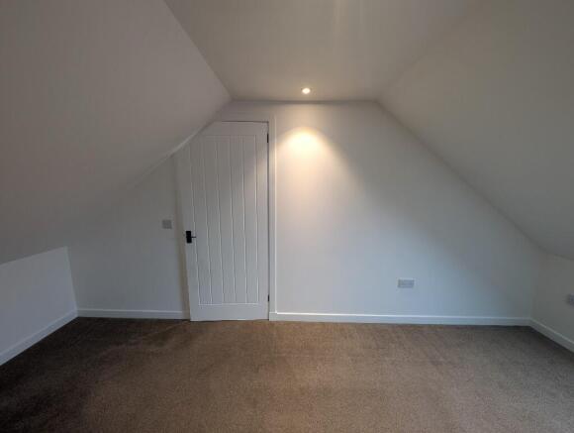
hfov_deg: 110.4
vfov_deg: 94.7
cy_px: 216
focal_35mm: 12
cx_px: 287
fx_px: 199
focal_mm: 2.02
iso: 67
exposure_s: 1/23.8
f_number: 1.7
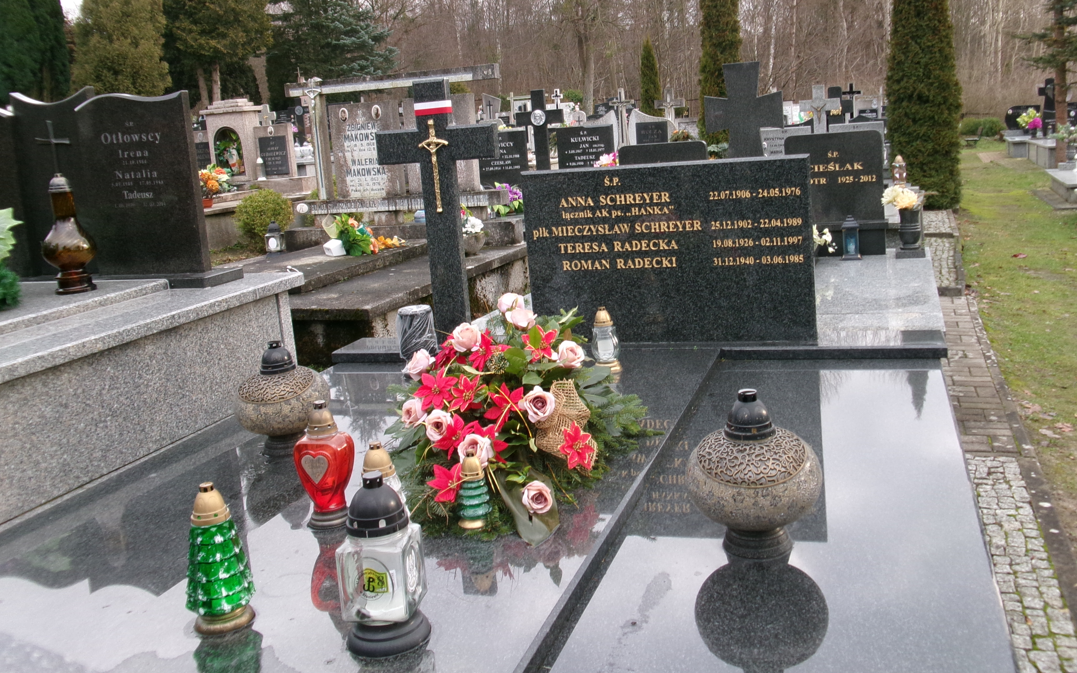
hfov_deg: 58.0
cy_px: 262
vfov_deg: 38.1
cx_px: 595
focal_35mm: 33
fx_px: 969
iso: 100
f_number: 3.9
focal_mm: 5.1
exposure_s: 1/38
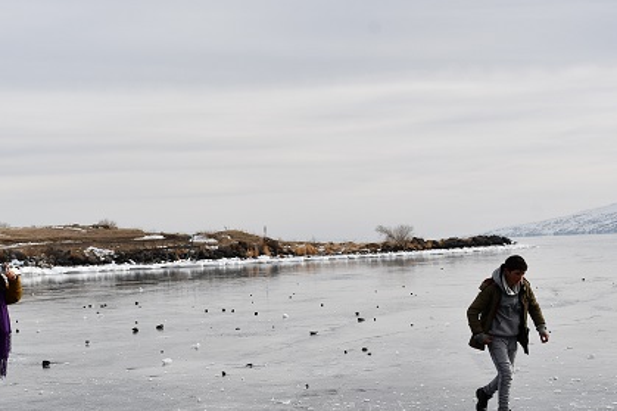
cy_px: 280
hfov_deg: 23.6
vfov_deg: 15.8
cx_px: 277
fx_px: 1473
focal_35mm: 86
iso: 100
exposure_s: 1/400
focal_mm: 40
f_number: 9
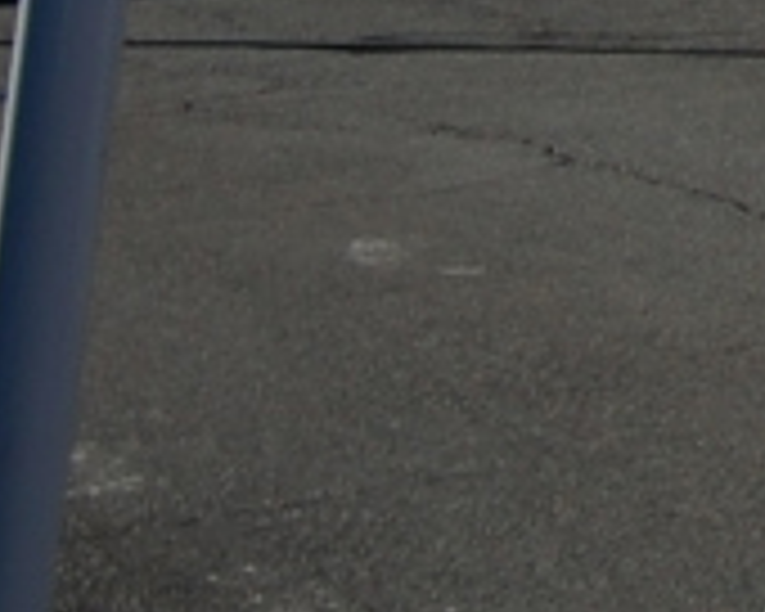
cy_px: -1087
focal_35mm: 174
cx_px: 3298
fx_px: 3940
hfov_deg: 7.2
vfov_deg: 7.9
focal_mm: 14
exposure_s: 1/320
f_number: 9
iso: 200
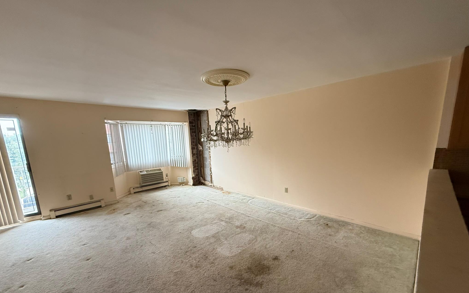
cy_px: 174
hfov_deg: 101.5
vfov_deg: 74.1
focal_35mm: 15
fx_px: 192
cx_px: 232
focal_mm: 2.22
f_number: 2.2
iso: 400
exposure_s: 1/120
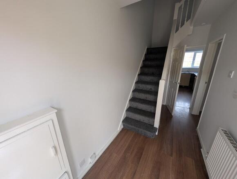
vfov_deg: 94.7
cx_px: 118
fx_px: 82
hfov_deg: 110.4
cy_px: 90
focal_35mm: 12
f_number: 1.7
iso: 53
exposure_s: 1/55.3
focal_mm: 2.02
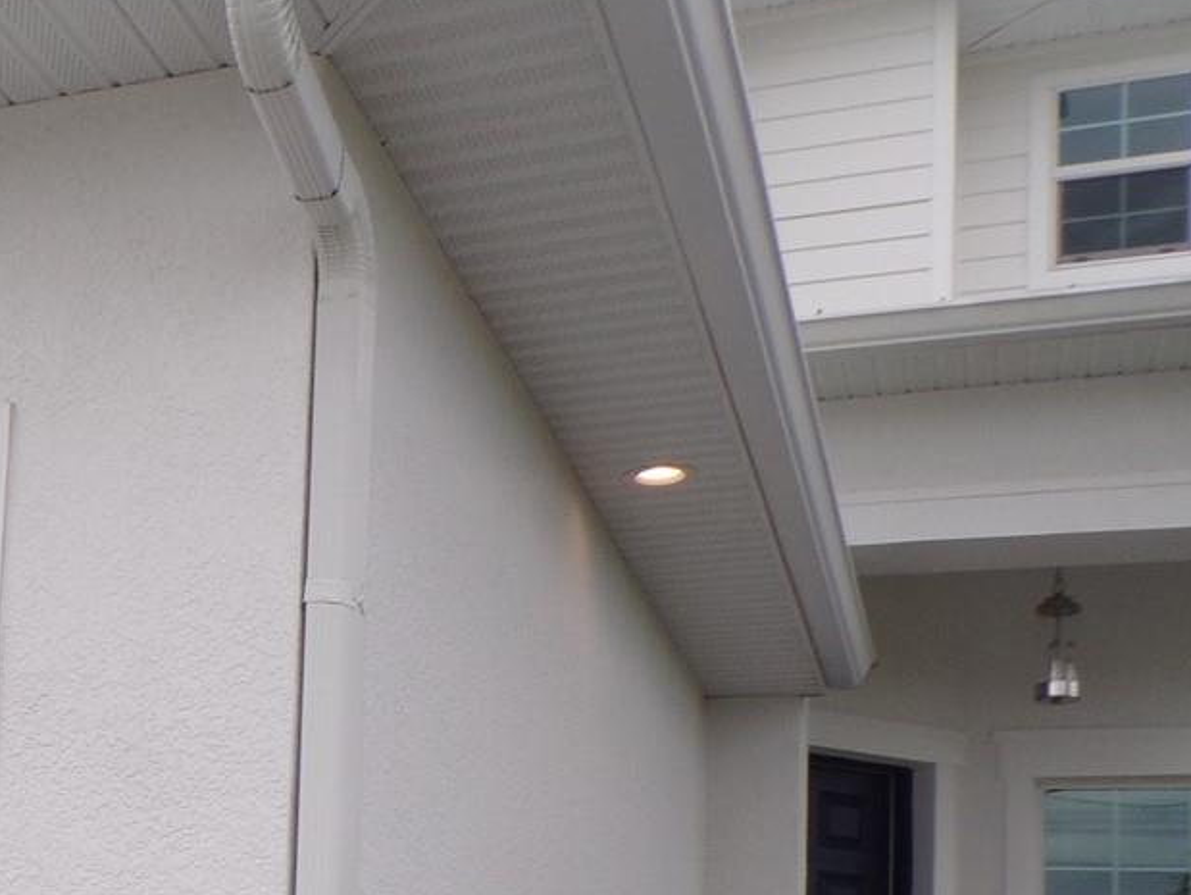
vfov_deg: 22.9
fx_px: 2134
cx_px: -67
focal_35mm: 62
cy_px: 855
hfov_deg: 28.7
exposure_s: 1/200
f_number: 5.8
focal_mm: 4.3
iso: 80
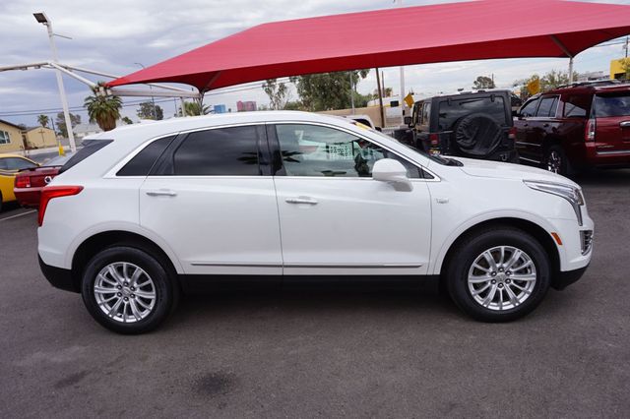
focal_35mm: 24
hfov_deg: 73.8
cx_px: 315
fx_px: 420
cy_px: 210
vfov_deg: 53.1
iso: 100
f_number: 11
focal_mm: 16
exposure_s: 1/80
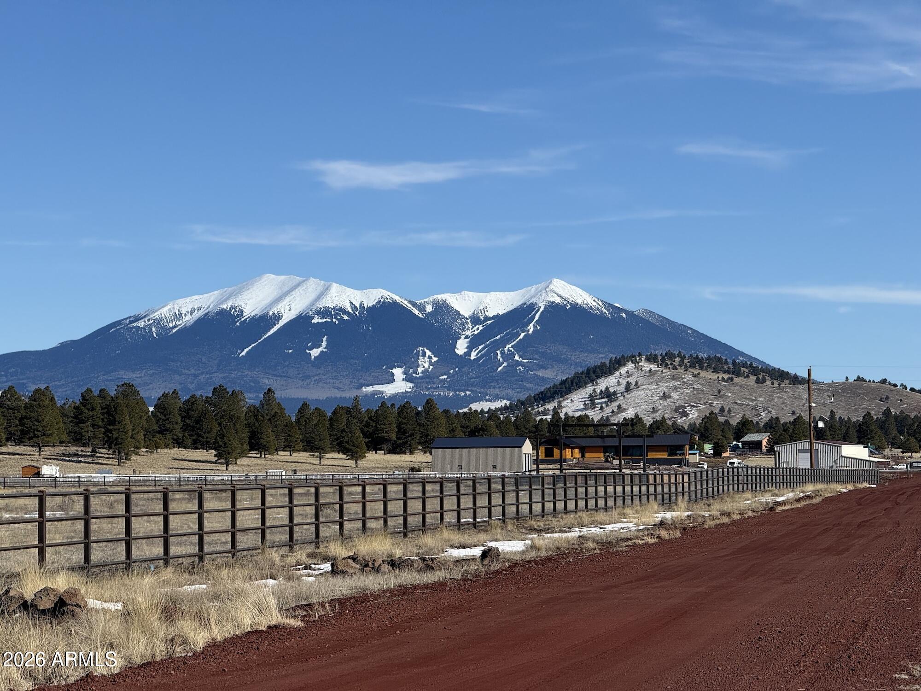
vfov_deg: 12.3
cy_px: 346
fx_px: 3193
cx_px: 460
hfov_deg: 16.4
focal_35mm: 120
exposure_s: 1/2439
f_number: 2.8
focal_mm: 15.66
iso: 50
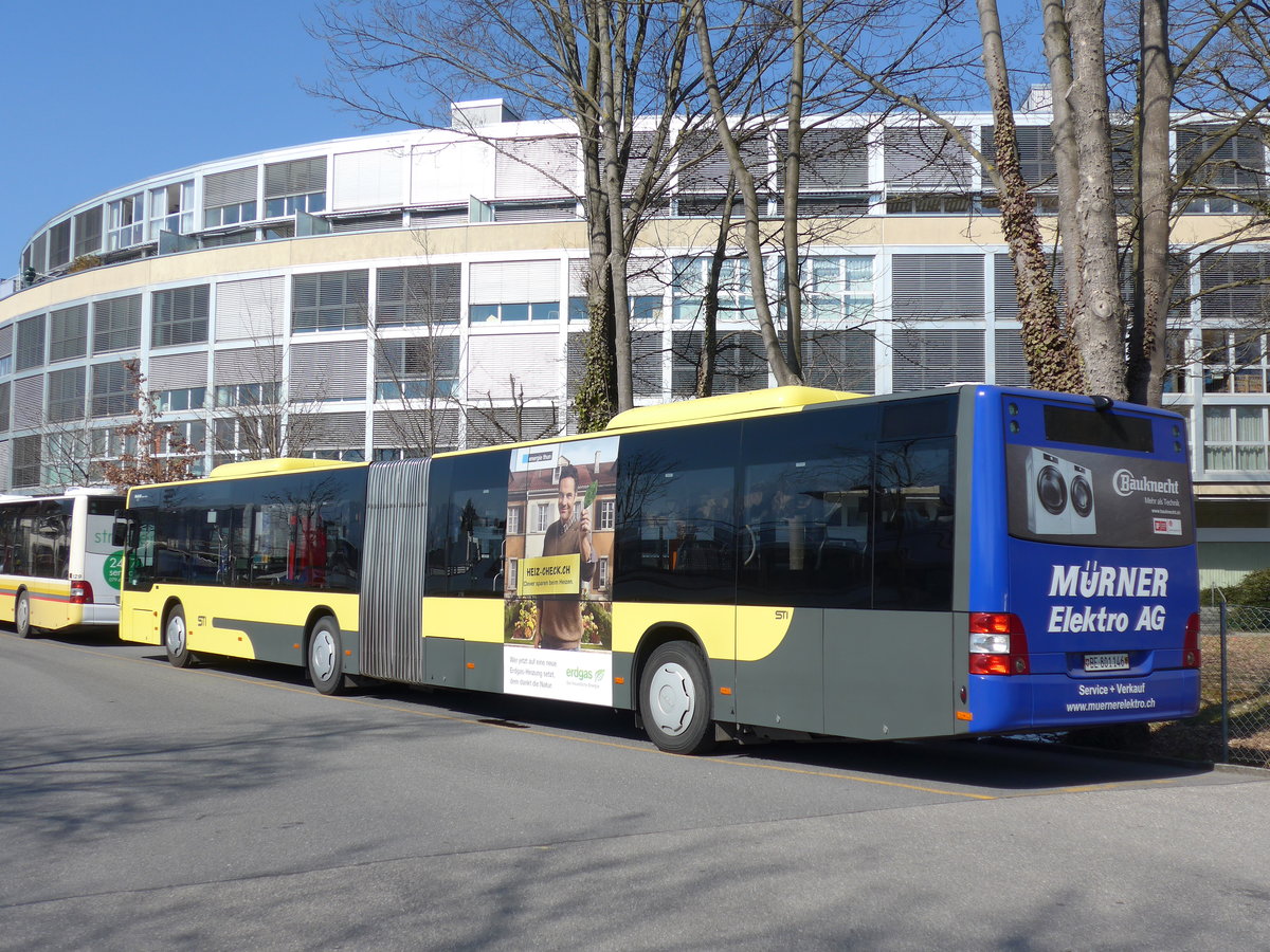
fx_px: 1504
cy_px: 476
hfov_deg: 45.8
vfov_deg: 35.1
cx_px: 635
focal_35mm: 41
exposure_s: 1/2000
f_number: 2.8
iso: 80
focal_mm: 8.4
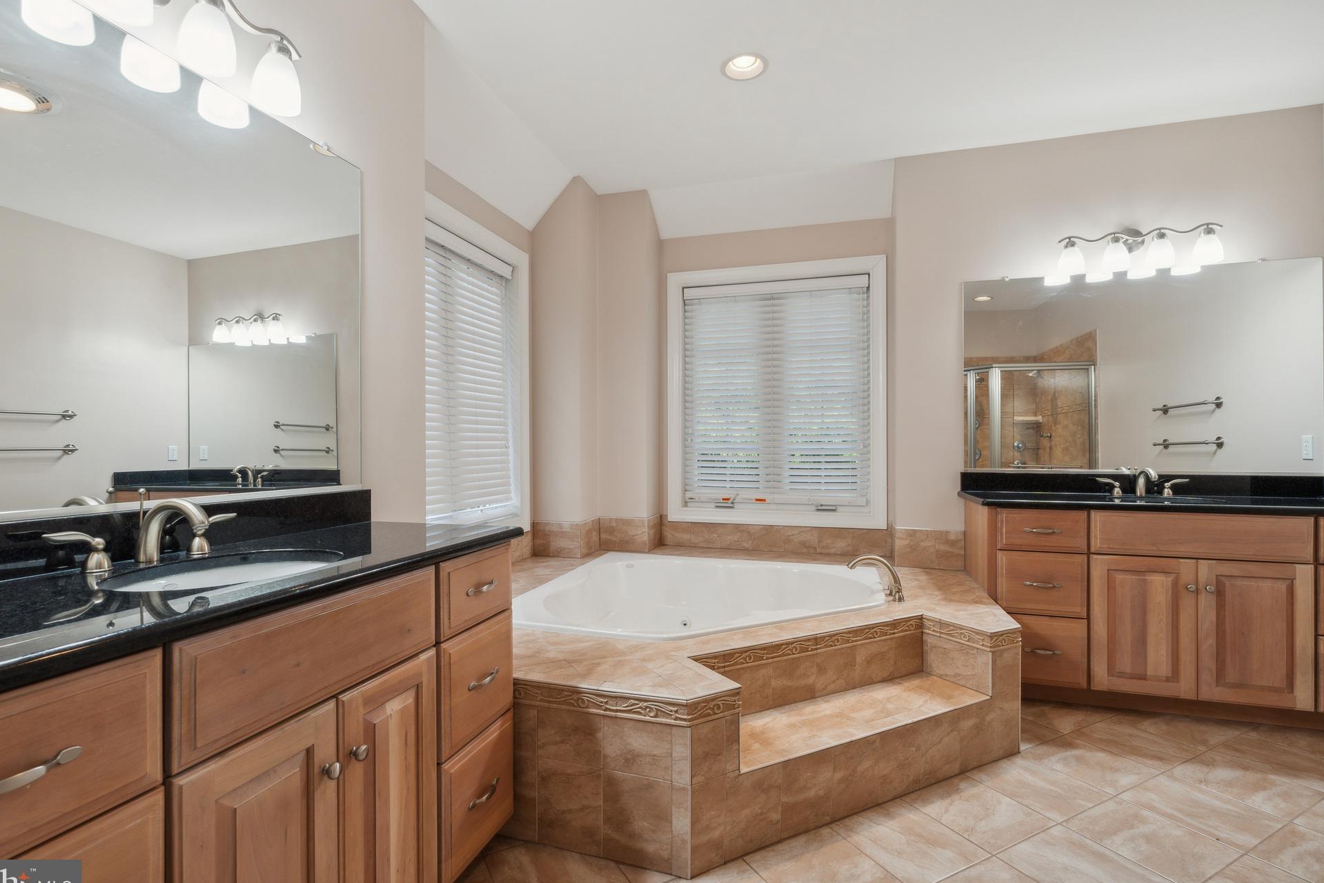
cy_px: 441
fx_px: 625
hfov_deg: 93.2
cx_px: 633
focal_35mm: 17
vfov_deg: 70.4
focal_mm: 16
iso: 400
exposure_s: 1/25
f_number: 8
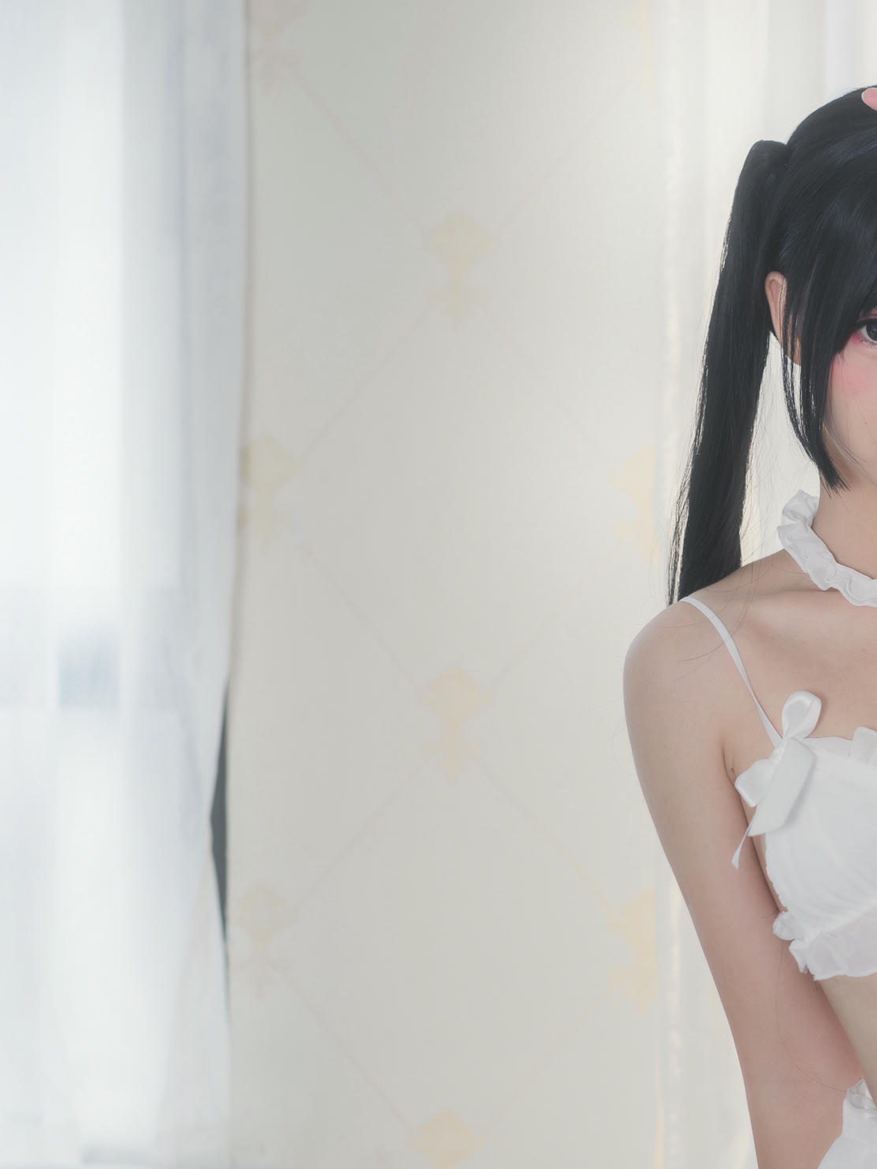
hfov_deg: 8.9
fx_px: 5607
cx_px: 965
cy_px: 780
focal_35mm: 166
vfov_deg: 11.9
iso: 100
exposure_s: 1/125
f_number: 2.5
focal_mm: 85
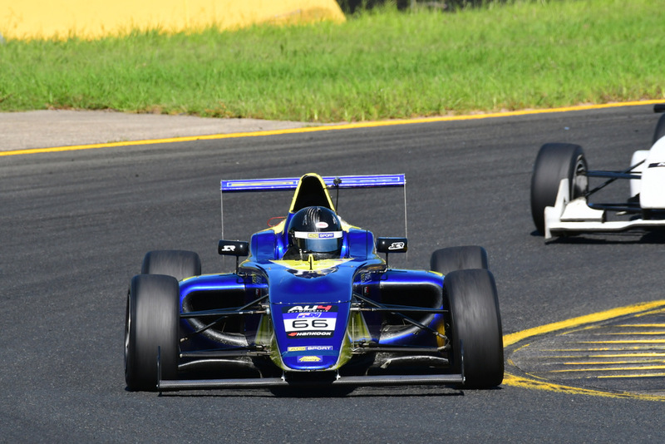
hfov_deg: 3.4
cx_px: 332
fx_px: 11364
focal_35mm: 615
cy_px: 222
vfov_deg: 2.2
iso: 500
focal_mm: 410
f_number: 11
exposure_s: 1/640
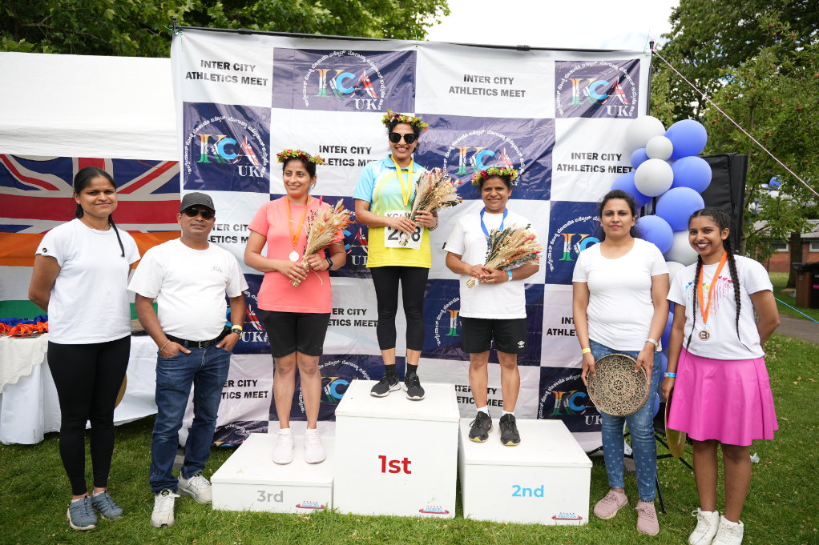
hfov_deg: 73.8
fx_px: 546
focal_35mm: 24
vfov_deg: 53.1
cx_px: 410
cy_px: 272
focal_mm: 24
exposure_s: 1/1600
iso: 250
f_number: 2.8
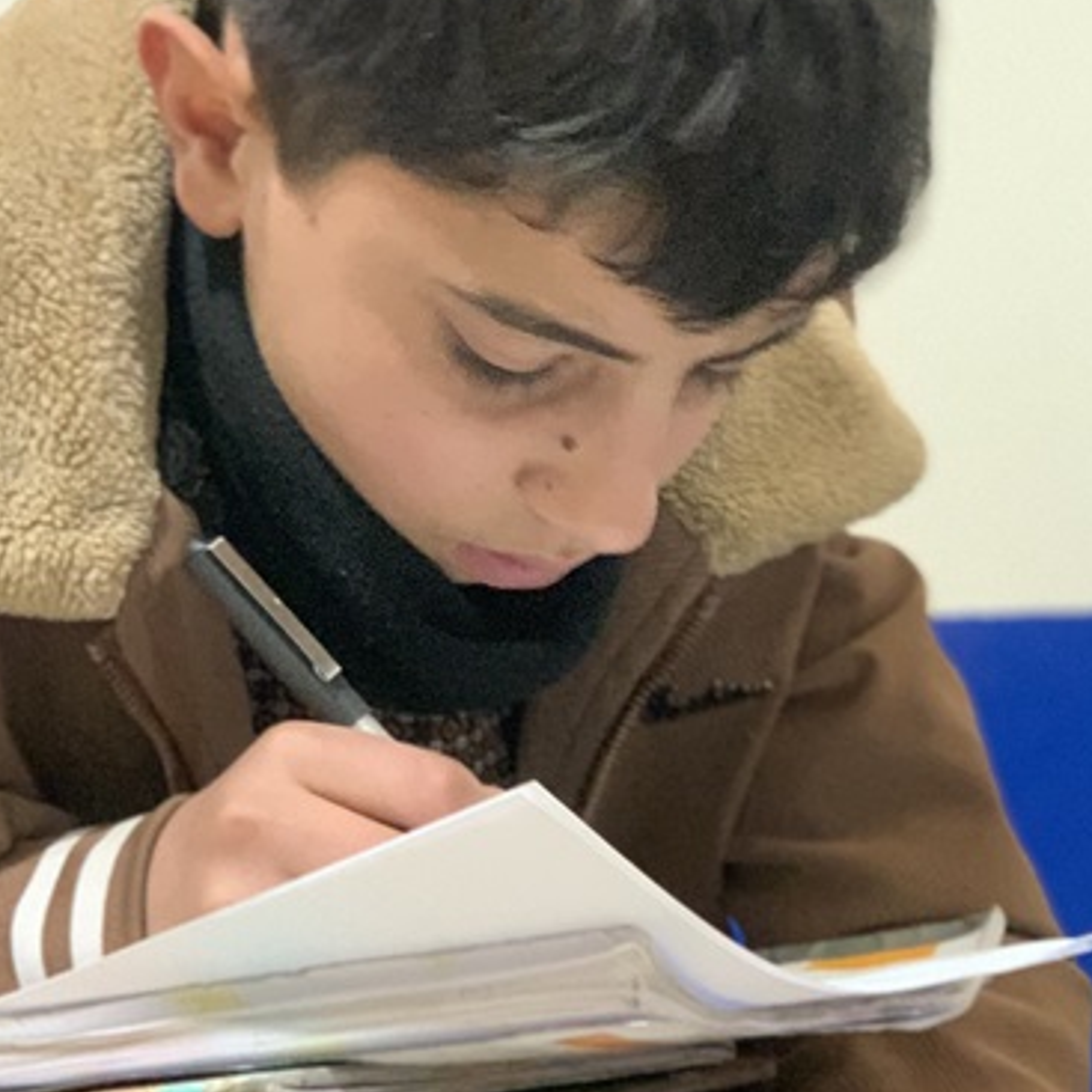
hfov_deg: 17.2
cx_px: 434
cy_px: 631
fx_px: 3605
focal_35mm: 101
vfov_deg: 17.2
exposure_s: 1/30
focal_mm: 6
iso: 640
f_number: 2.4
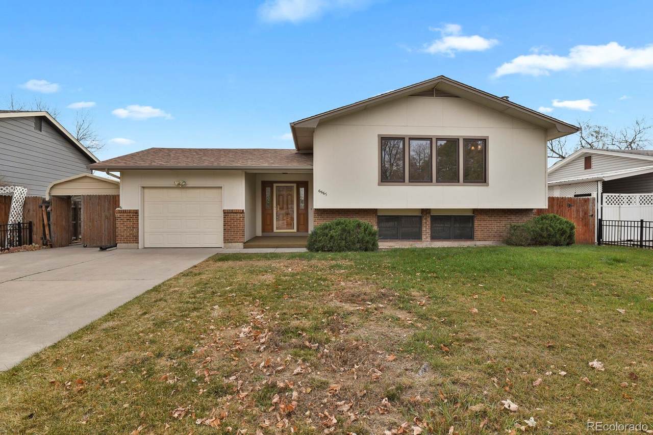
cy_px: 218
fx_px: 308
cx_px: 326
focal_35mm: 17
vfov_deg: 70.4
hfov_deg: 93.3
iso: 100
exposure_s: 1/40
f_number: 8
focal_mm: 17
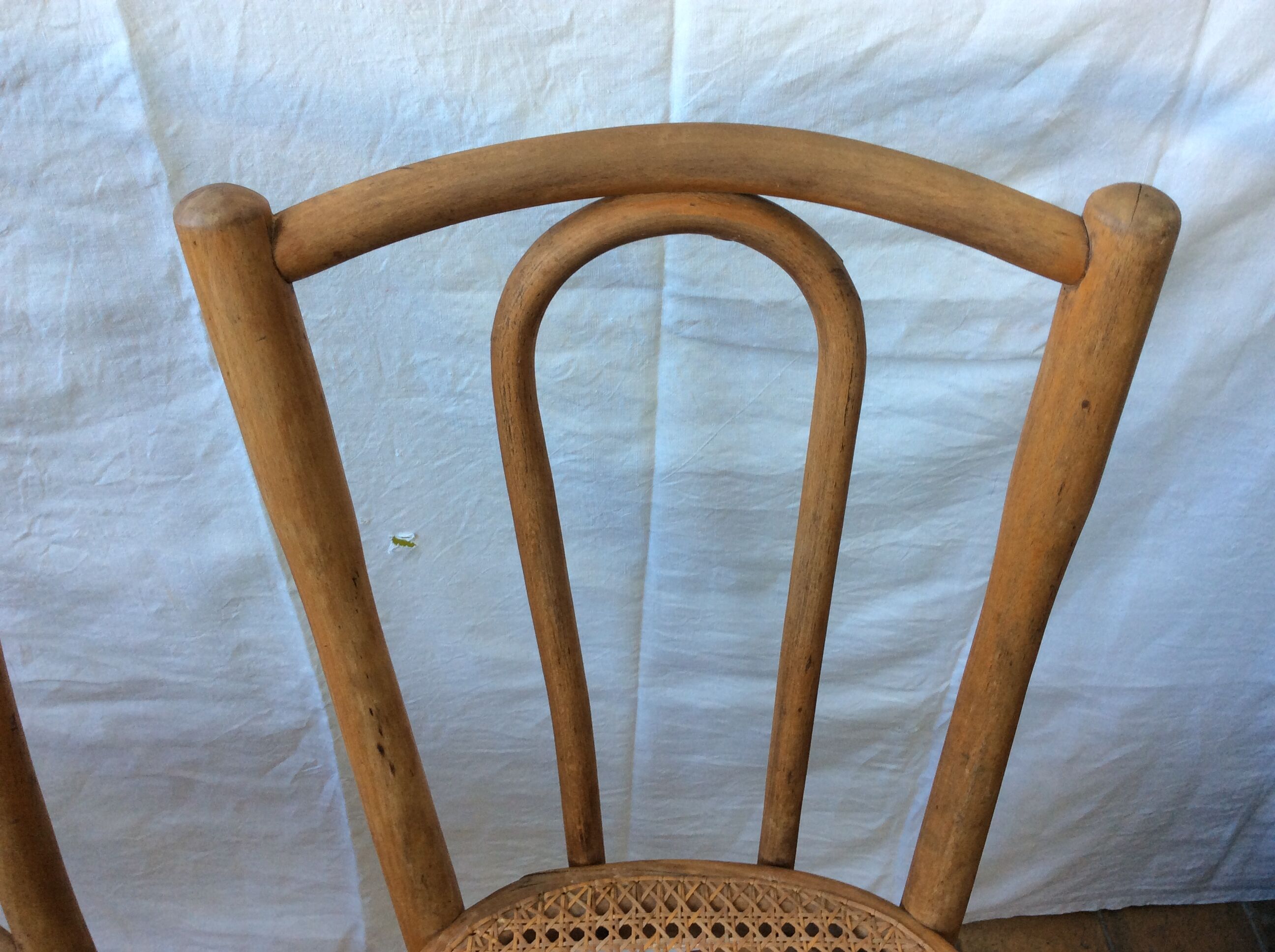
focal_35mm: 32
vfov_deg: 44.1
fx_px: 1177
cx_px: 638
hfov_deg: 56.9
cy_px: 476
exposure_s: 1/33
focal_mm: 3.3
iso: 32
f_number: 2.4
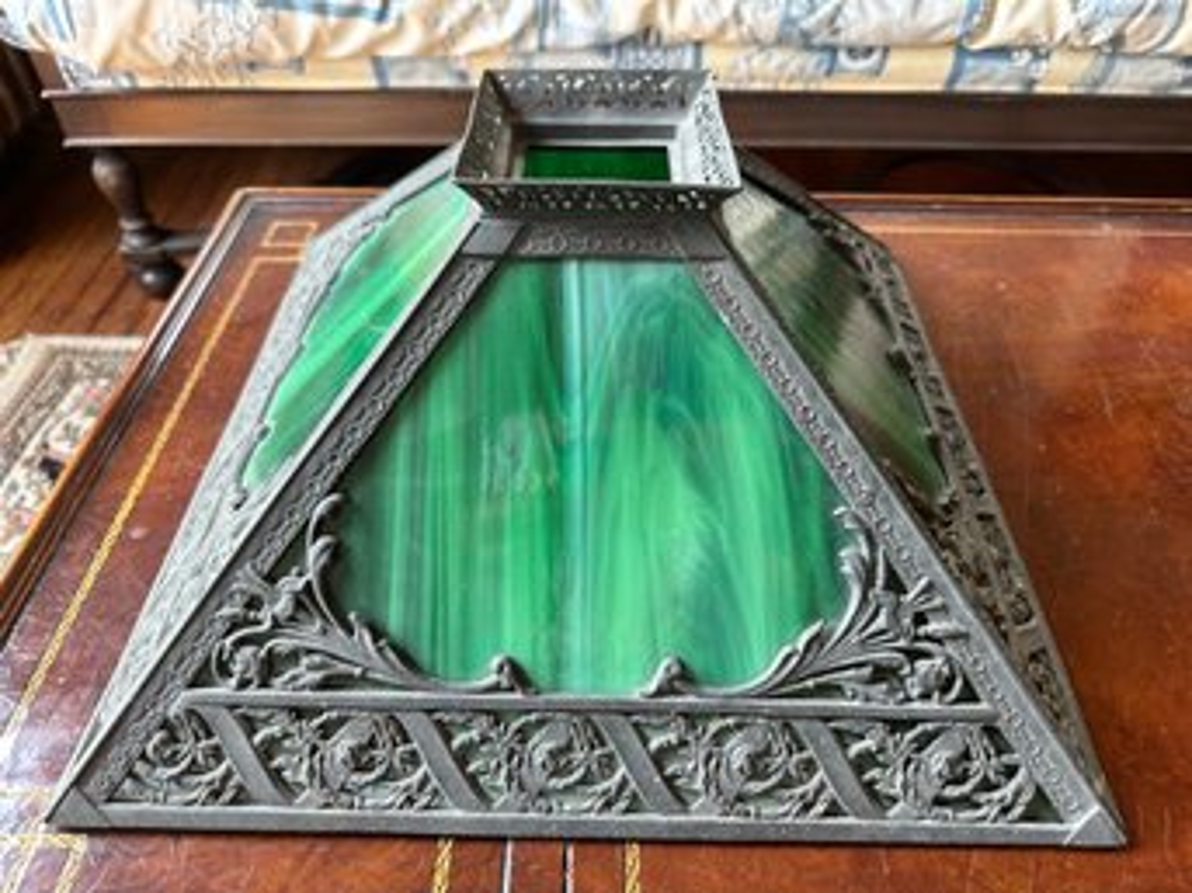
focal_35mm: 24
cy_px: 446
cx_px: 596
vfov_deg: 56.8
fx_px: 826
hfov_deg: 71.6
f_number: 1.78
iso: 200
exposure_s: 1/121
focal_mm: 6.86
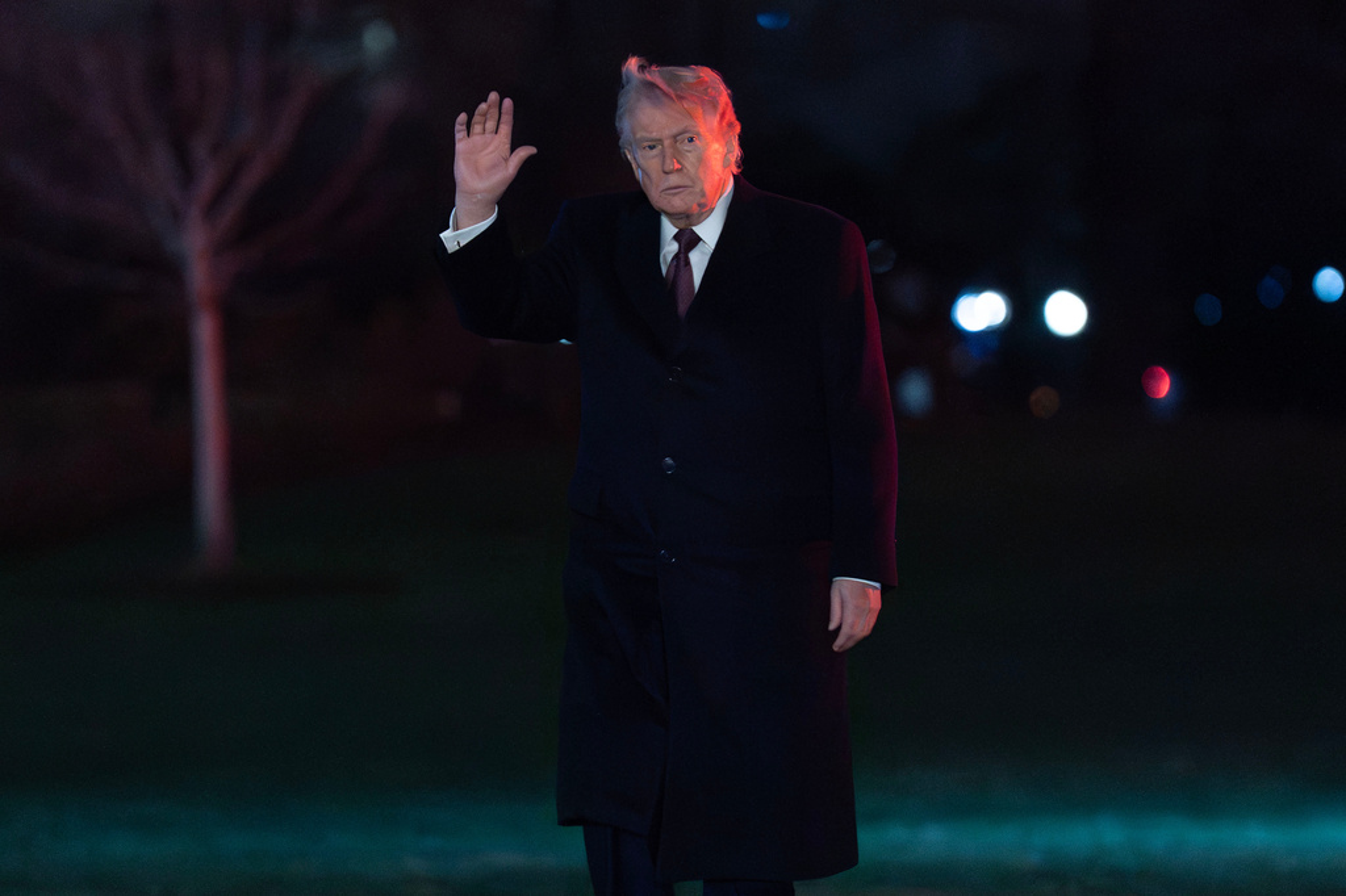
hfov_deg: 10.3
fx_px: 7475
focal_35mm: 200
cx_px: 673
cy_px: 448
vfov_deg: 6.9
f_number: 3.2
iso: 10000
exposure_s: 1/200
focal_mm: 200
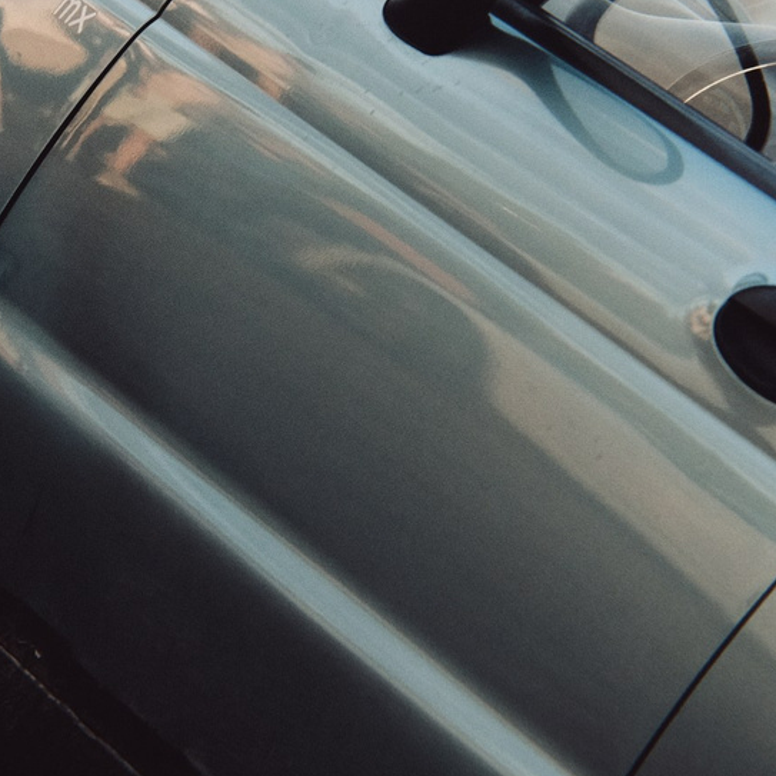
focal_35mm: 453
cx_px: 61
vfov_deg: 3.9
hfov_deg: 3.9
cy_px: 245
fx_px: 11489
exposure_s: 1/1250
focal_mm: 75
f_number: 1.4
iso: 320
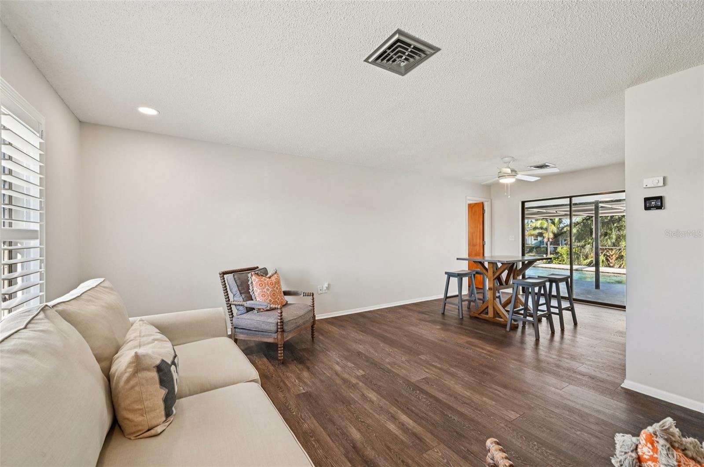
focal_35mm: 15
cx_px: 352
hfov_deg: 100.5
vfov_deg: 77.2
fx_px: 293
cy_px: 234
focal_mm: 15
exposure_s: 1/40
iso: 400
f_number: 9
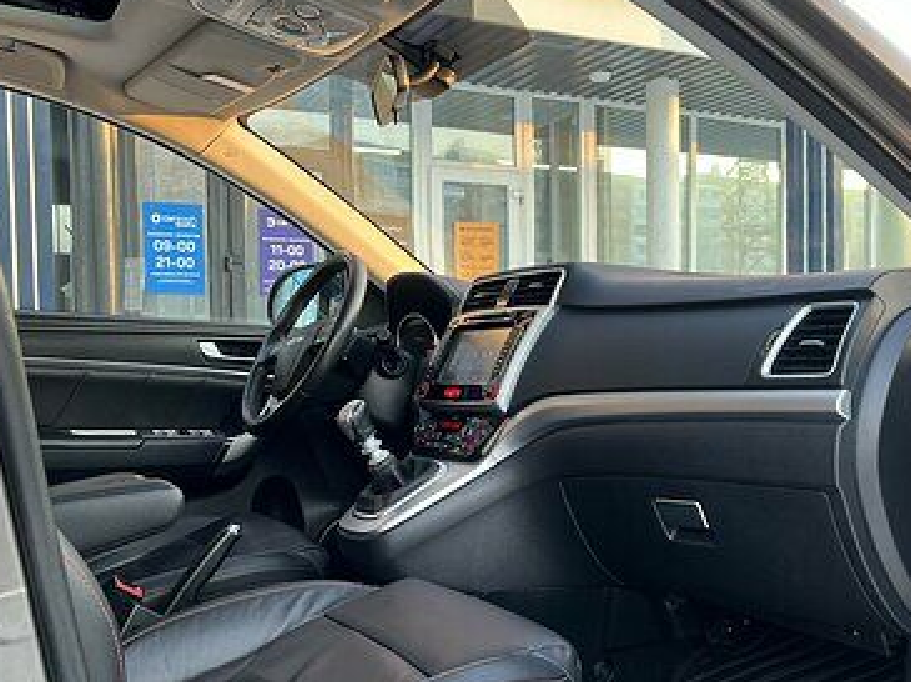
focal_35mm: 39
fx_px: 1025
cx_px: 529
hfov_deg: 47.7
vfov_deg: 36.7
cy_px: 375
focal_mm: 5.7
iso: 80
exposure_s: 1/121
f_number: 1.5
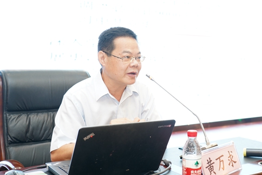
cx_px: 178
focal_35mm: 50
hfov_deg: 39.1
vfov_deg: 27.0
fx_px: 364
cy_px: 76
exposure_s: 1/20
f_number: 4
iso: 1000
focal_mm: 36
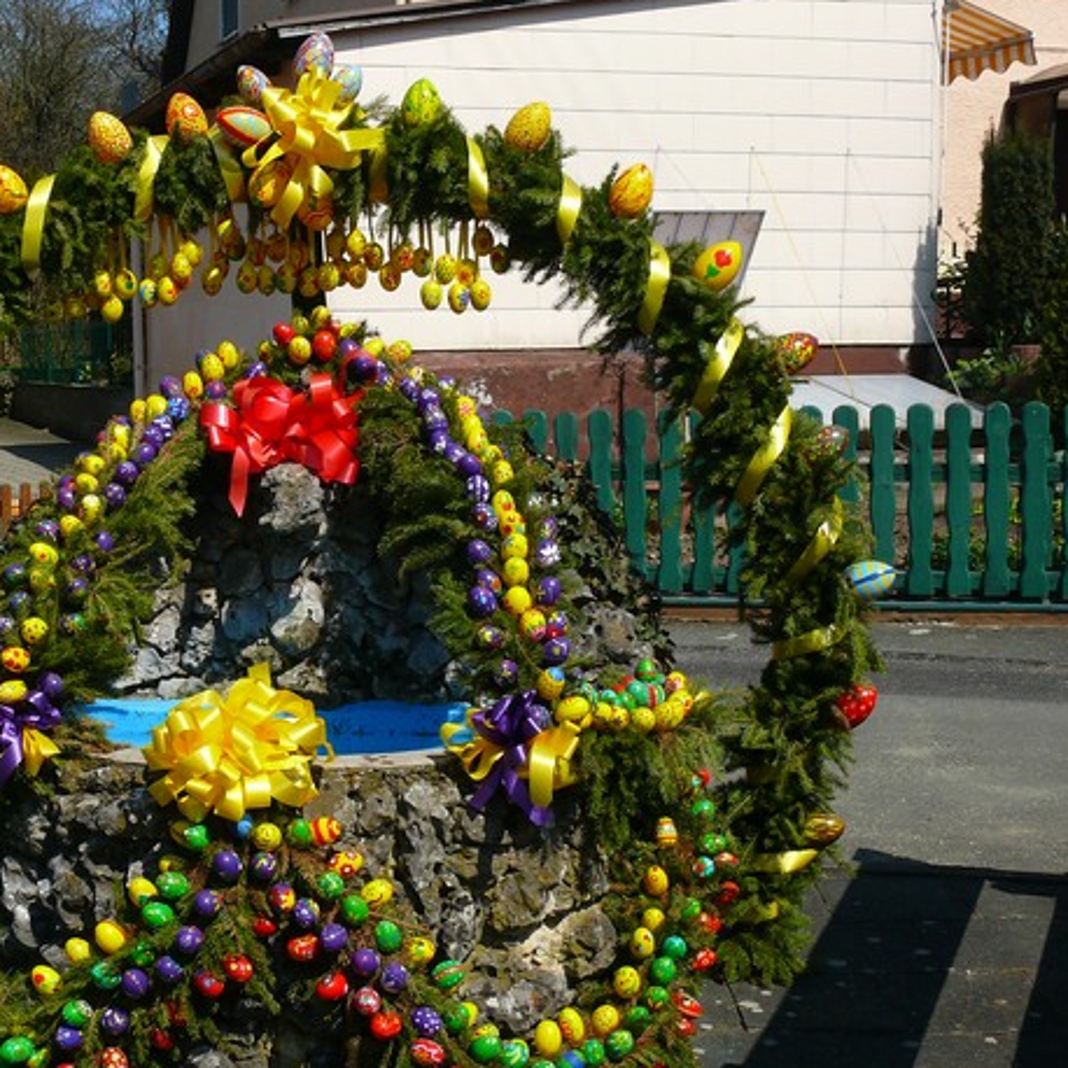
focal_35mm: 55
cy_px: 567
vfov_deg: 31.1
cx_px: 198
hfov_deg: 30.3
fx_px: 1920
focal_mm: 8
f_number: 5
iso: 100
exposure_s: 1/250
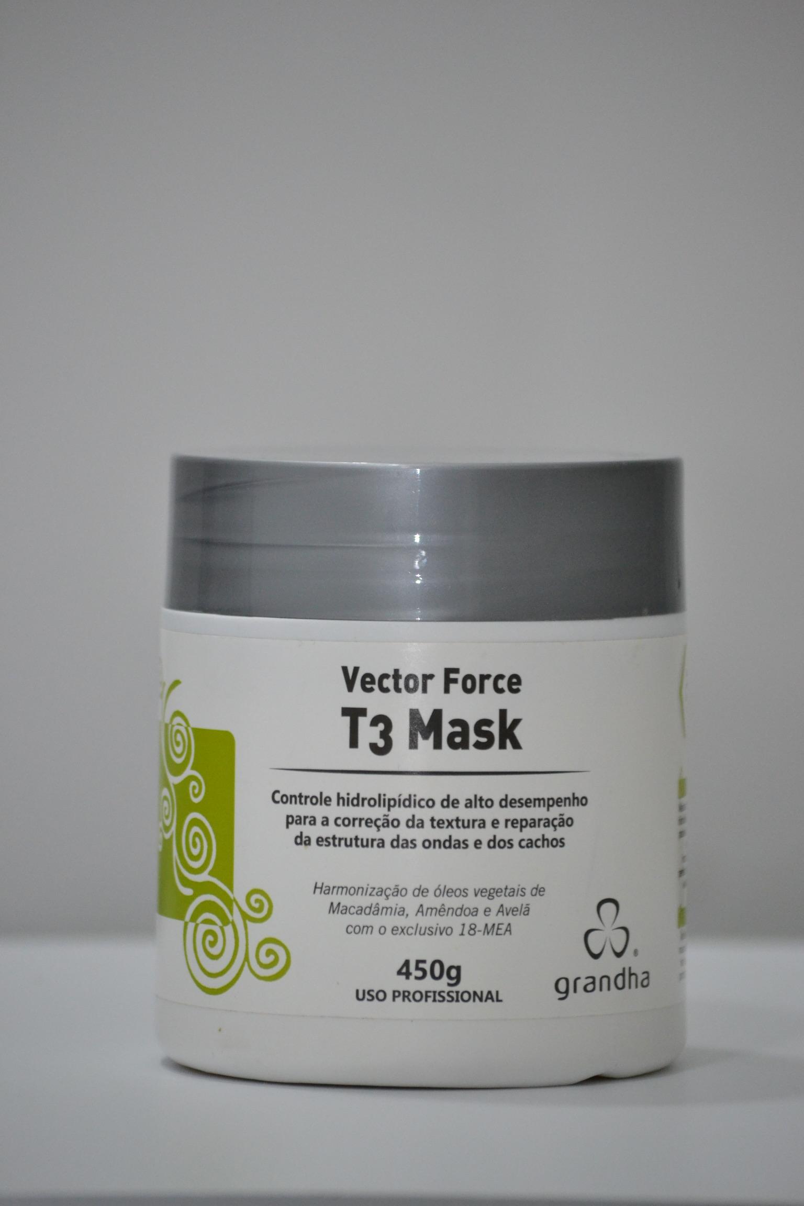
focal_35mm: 202
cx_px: 402
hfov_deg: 6.8
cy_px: 603
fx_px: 6783
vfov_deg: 10.2
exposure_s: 1/200
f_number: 5
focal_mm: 135
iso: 1600
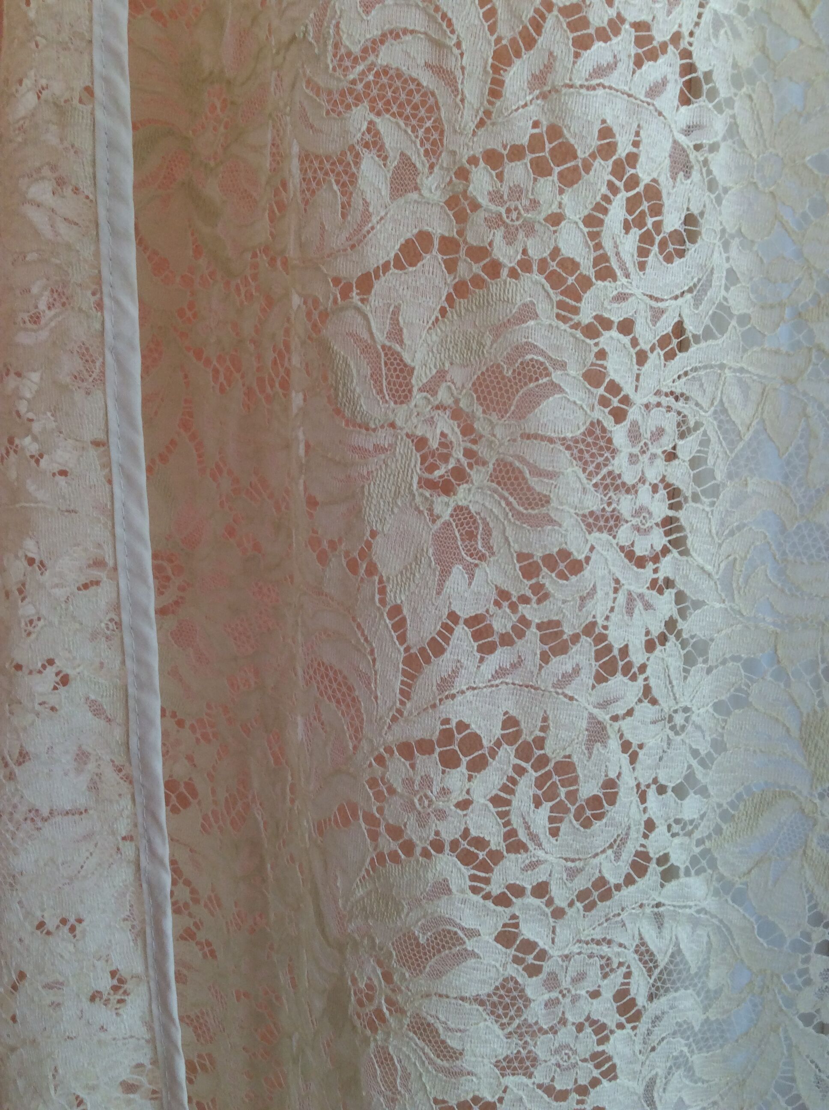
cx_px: 414
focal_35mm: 32
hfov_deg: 44.1
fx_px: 1025
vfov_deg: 56.9
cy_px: 555
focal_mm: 3.3
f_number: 2.4
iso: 32
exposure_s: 1/25
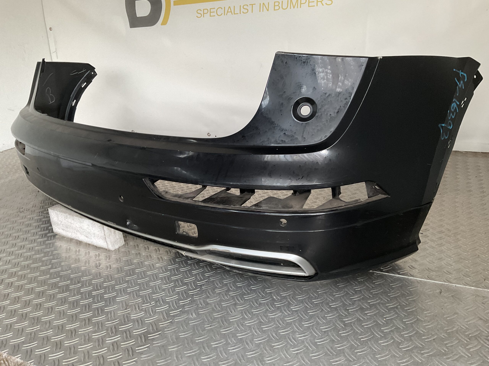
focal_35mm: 29
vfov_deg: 48.2
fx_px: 410
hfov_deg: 61.7
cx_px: 244
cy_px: 183
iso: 100
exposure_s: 1/50
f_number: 1.8
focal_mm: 3
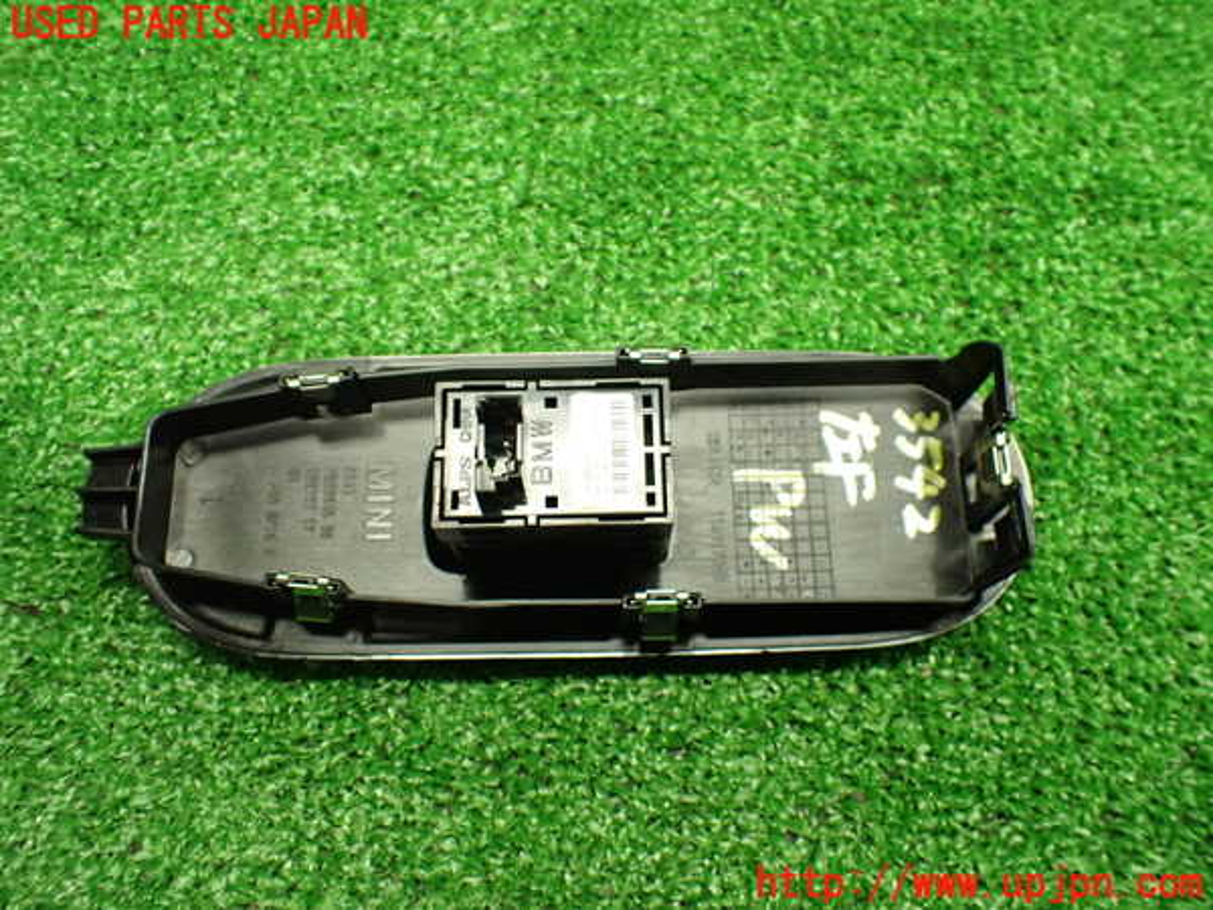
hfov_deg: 60.0
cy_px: 455
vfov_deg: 46.8
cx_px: 606
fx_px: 1051
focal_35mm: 30
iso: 800
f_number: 2.3
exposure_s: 1/125
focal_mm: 5.4
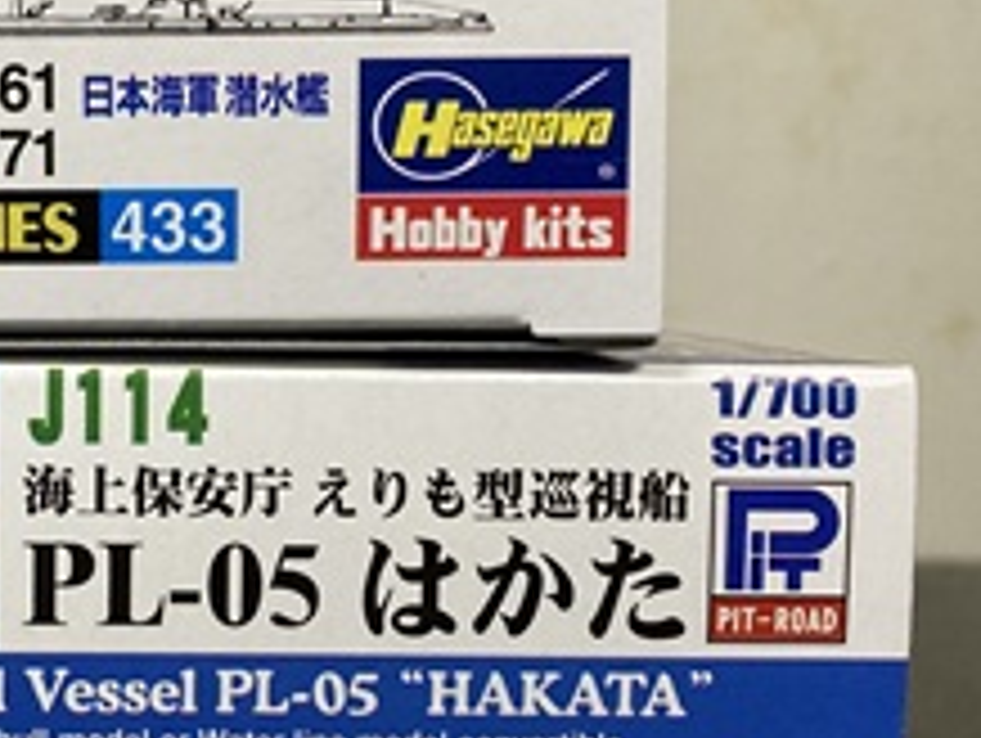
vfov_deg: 19.1
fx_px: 2185
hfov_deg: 24.6
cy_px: 450
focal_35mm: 77
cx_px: 108
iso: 125
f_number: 1.8
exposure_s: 1/60
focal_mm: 3.99
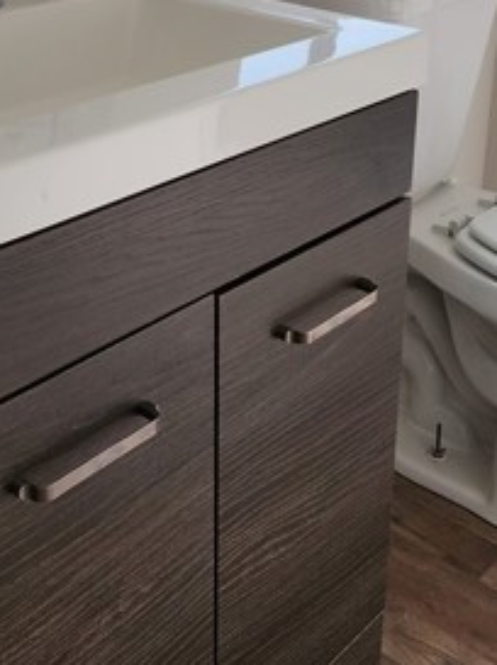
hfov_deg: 26.9
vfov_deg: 34.5
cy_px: 136
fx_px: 1036
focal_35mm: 54
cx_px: 210
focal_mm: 5.4
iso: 20
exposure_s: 1/416
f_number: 1.8
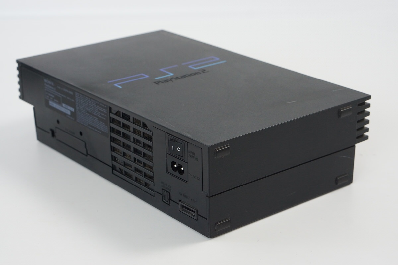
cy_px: 132
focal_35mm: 75
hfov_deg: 27.0
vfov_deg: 18.2
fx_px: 829
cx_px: 199
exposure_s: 1/80
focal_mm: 50
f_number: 6.3
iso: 800
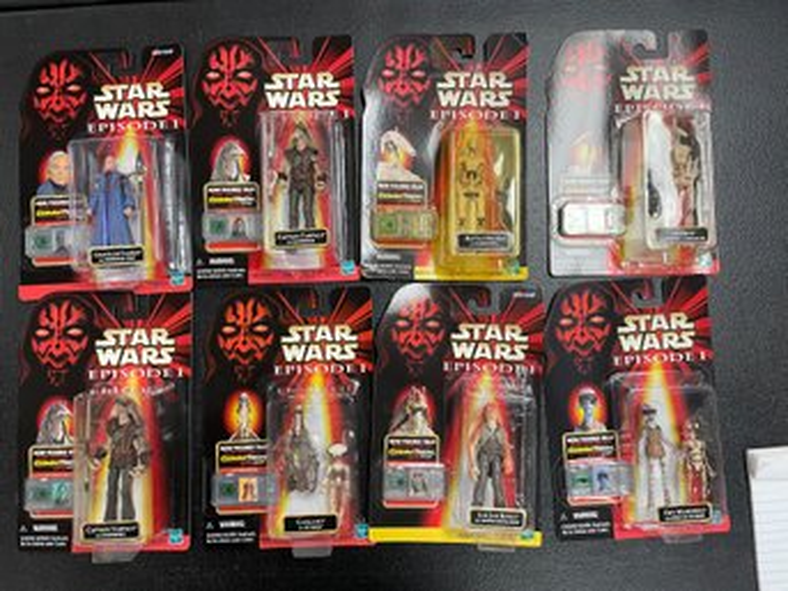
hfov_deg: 67.3
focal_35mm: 26
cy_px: 296
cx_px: 394
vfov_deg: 53.0
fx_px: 592
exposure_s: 1/60
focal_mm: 4.2
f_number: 1.6
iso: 125
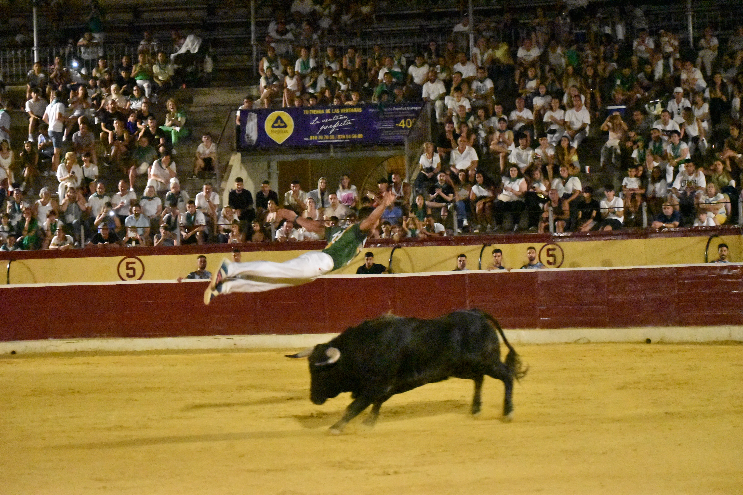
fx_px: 2415
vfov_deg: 11.7
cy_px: 248
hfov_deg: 17.5
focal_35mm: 117
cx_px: 372
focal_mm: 78
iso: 25600
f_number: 5
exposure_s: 1/400
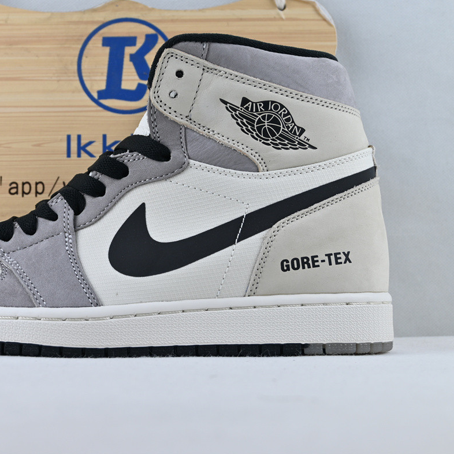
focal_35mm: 61
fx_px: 910
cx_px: 127
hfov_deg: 27.7
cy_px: 225
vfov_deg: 28.0
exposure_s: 1/80
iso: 100
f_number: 5
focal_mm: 31.5
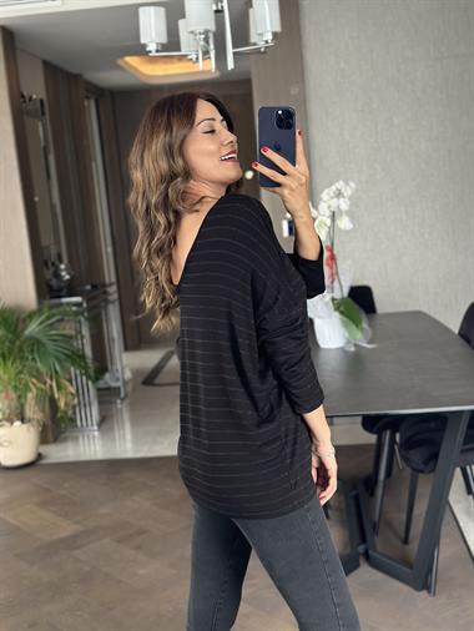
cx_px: 237
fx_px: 876
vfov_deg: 39.6
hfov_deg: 30.3
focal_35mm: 48
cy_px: 316
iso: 160
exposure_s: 1/60
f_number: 1.78
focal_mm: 6.86
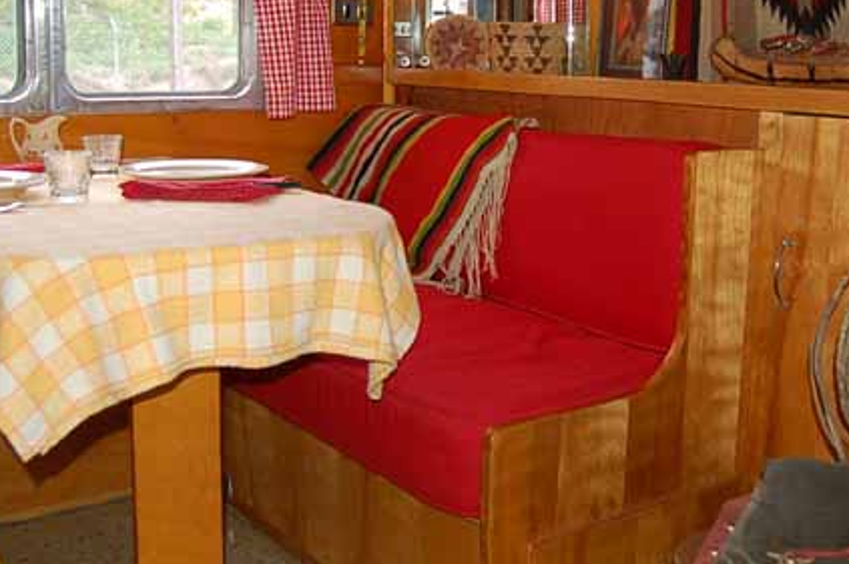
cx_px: 495
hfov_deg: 43.5
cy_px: 172
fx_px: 1060
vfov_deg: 29.5
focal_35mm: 45
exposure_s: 1/60
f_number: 3.5
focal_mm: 18
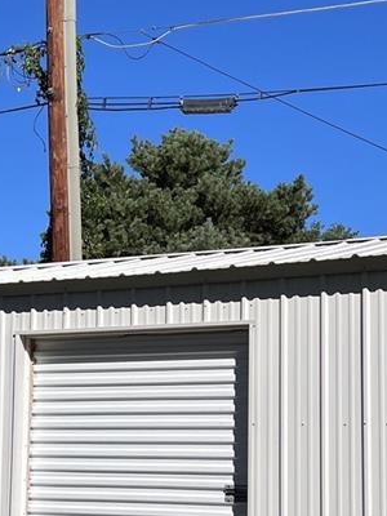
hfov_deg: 18.9
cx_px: 170
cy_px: 375
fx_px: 1163
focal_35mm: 78
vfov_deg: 24.8
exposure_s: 1/9434
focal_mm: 5.7
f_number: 1.5
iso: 50
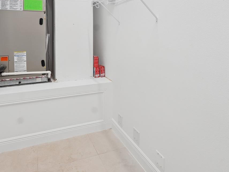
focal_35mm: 27
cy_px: 36
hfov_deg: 65.3
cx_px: 120
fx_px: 179
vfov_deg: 48.7
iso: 400
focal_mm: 10
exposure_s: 1/20
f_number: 8
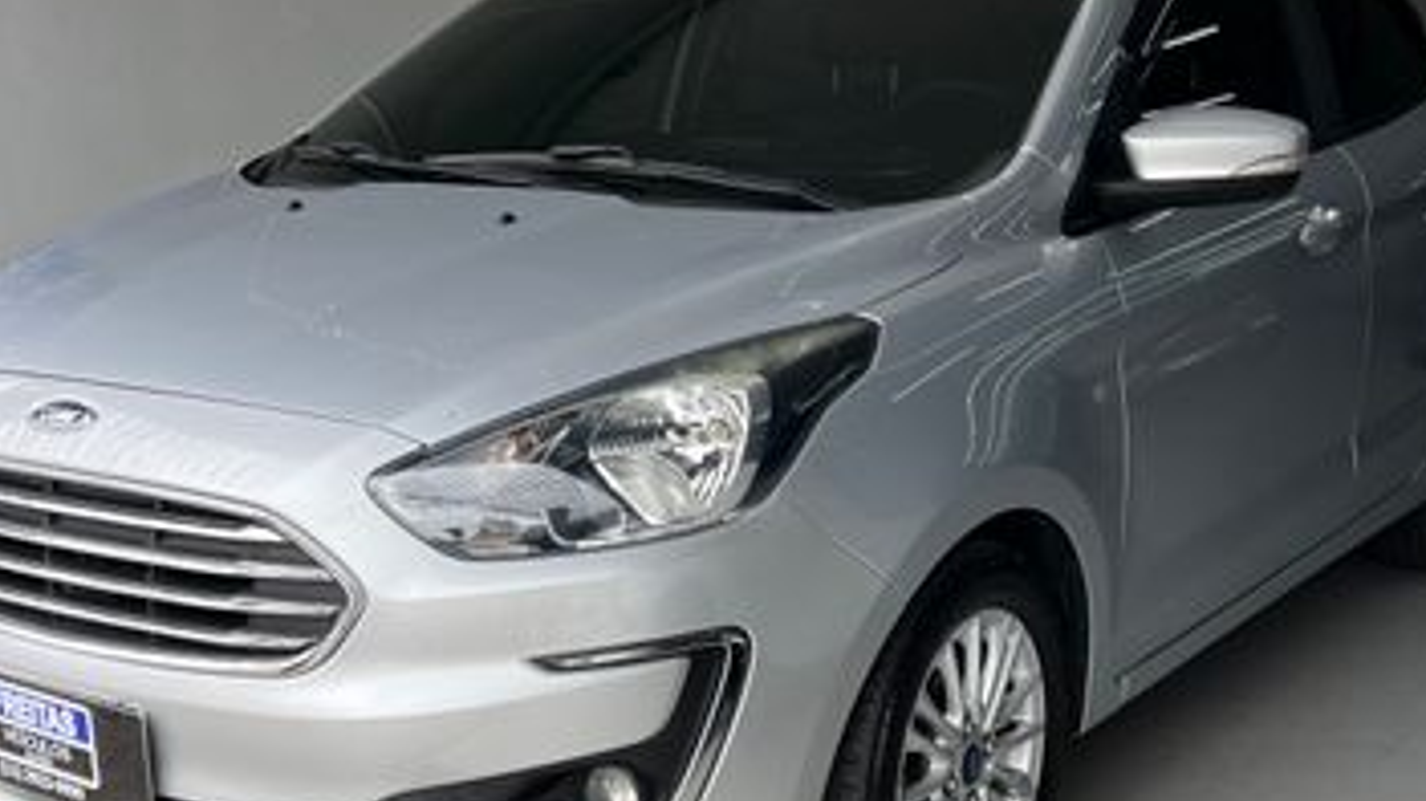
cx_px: 683
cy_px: 537
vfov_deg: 30.9
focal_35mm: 38
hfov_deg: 52.8
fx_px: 1436
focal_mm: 5.7
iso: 50
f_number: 1.5
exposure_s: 1/709
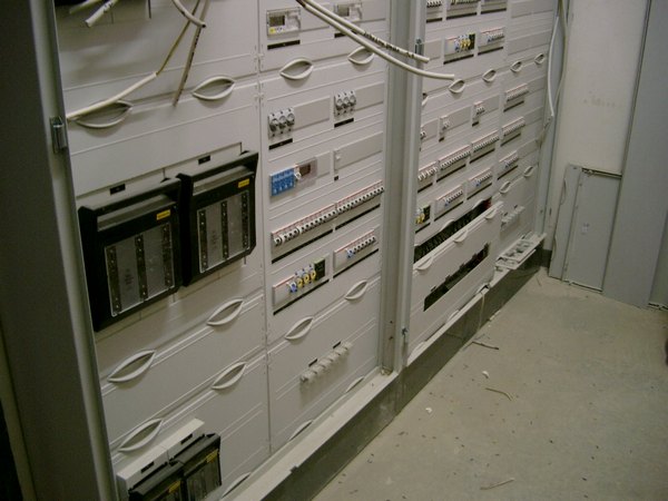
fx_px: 714
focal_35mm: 37
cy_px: 250
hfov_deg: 50.1
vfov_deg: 38.7
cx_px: 334
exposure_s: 1/13
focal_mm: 7.6
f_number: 2.6
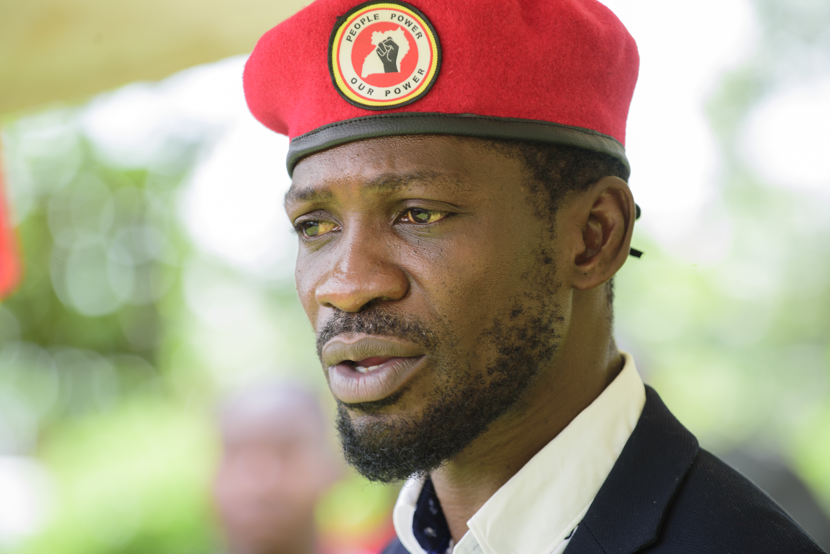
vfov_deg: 6.9
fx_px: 4613
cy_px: 277
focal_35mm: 200
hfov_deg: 10.3
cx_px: 415
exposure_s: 1/125
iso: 320
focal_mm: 200
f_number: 5.6
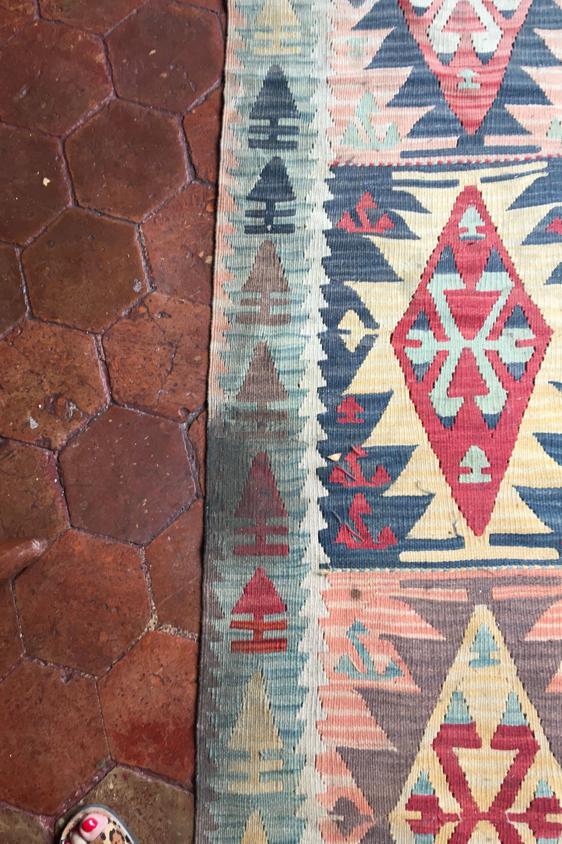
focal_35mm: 31
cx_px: 270
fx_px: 726
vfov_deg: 60.3
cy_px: 413
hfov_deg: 42.3
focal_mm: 4.15
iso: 25
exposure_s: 1/33
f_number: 2.2
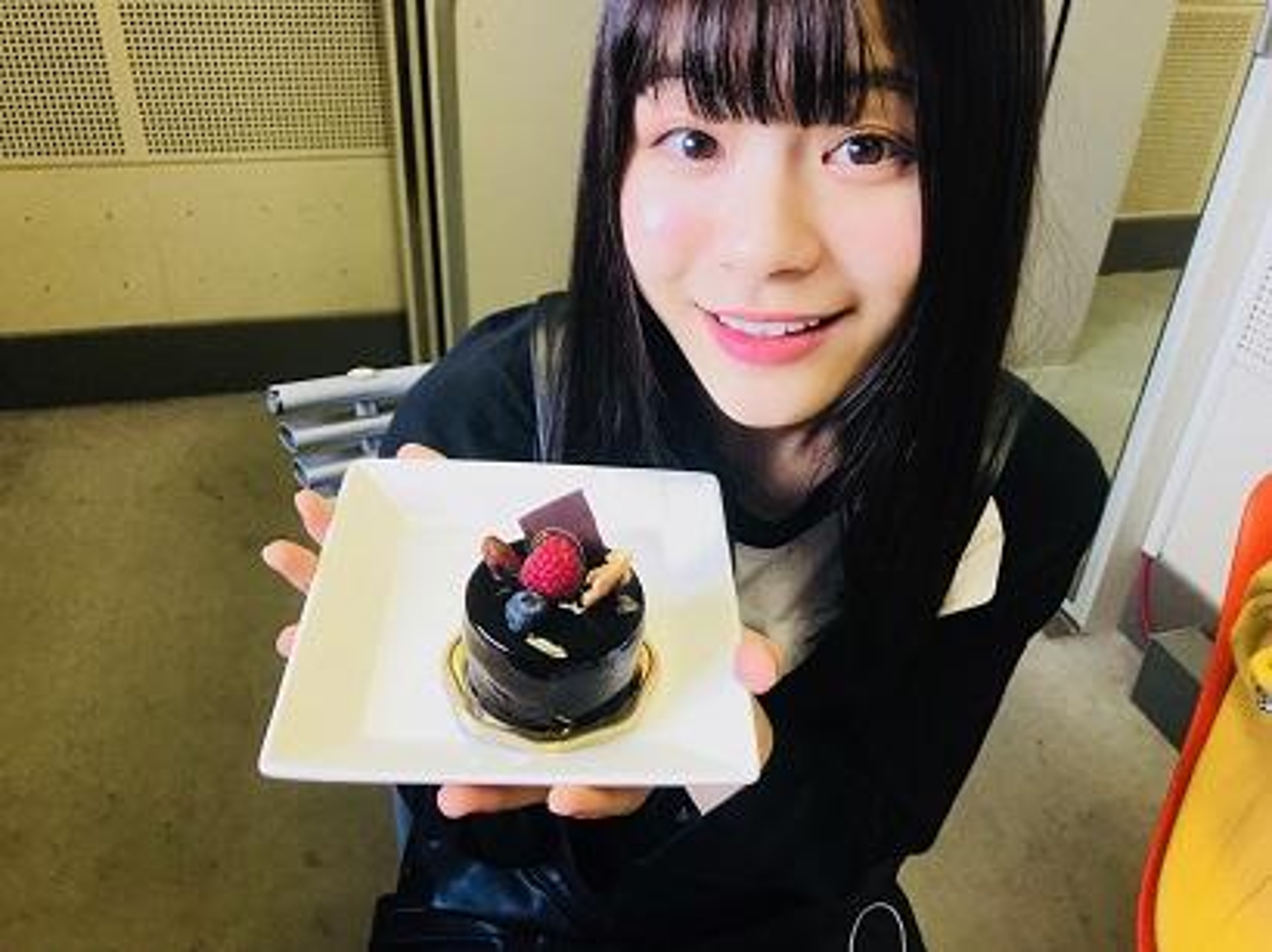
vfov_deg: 49.7
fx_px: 1028
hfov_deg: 63.5
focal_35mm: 28
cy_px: 476
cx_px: 636
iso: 25
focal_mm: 4
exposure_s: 1/33
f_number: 1.8
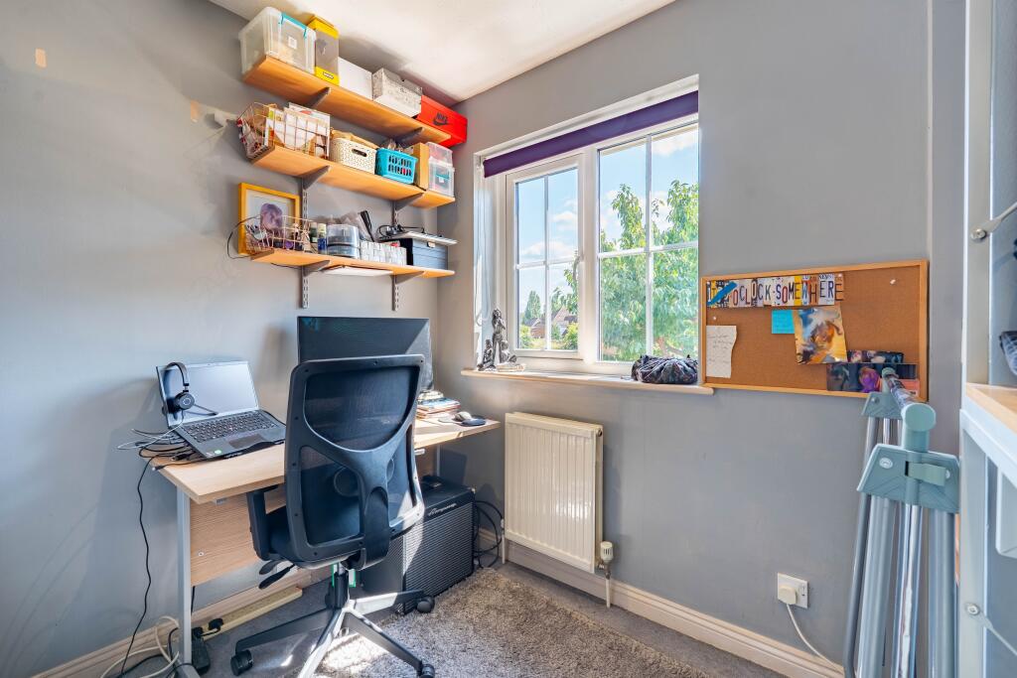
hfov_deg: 96.7
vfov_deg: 73.8
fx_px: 452
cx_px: 508
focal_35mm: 16
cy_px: 339
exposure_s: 1/100
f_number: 8
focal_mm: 16
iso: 320
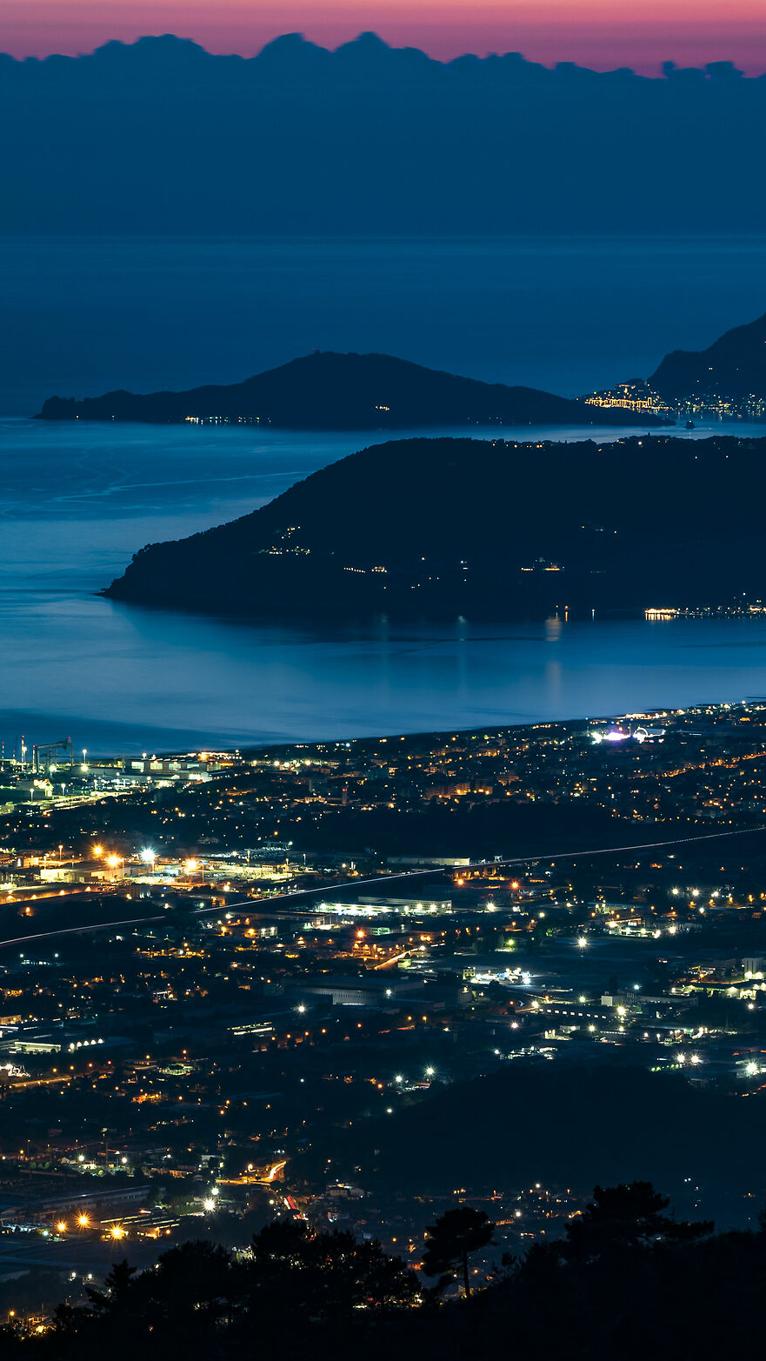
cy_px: 686
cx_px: 98
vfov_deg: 8.9
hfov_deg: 5.0
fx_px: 8697
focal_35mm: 241
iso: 100
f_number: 13
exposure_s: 30
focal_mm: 150
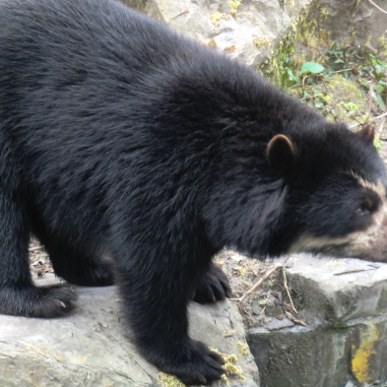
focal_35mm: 177
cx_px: 232
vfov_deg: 9.9
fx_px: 2239
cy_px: 152
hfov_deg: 9.9
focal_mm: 22
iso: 250
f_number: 5.2
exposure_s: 1/60
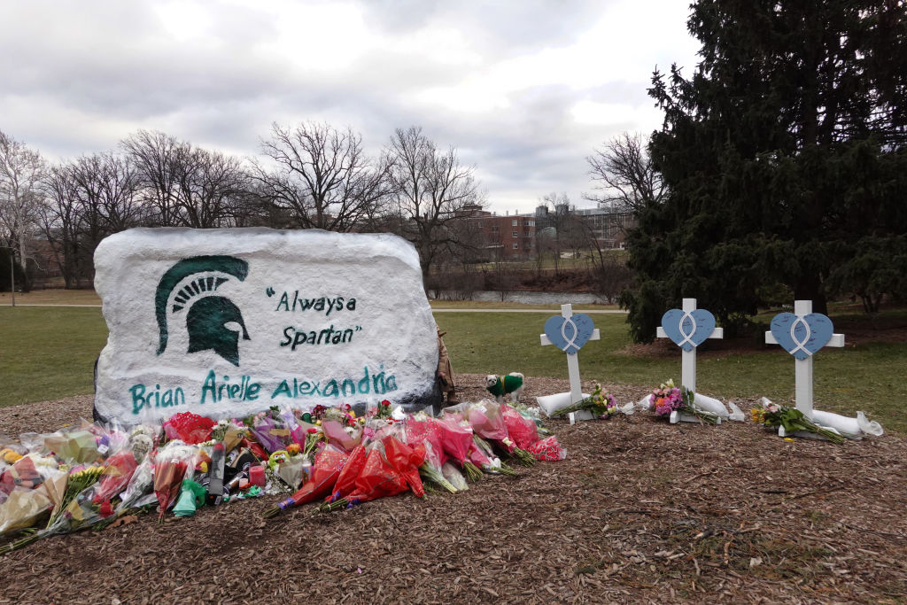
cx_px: 454
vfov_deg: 53.1
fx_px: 605
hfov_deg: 73.7
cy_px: 302
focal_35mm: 24
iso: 800
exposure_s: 1/500
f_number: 5
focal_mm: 9
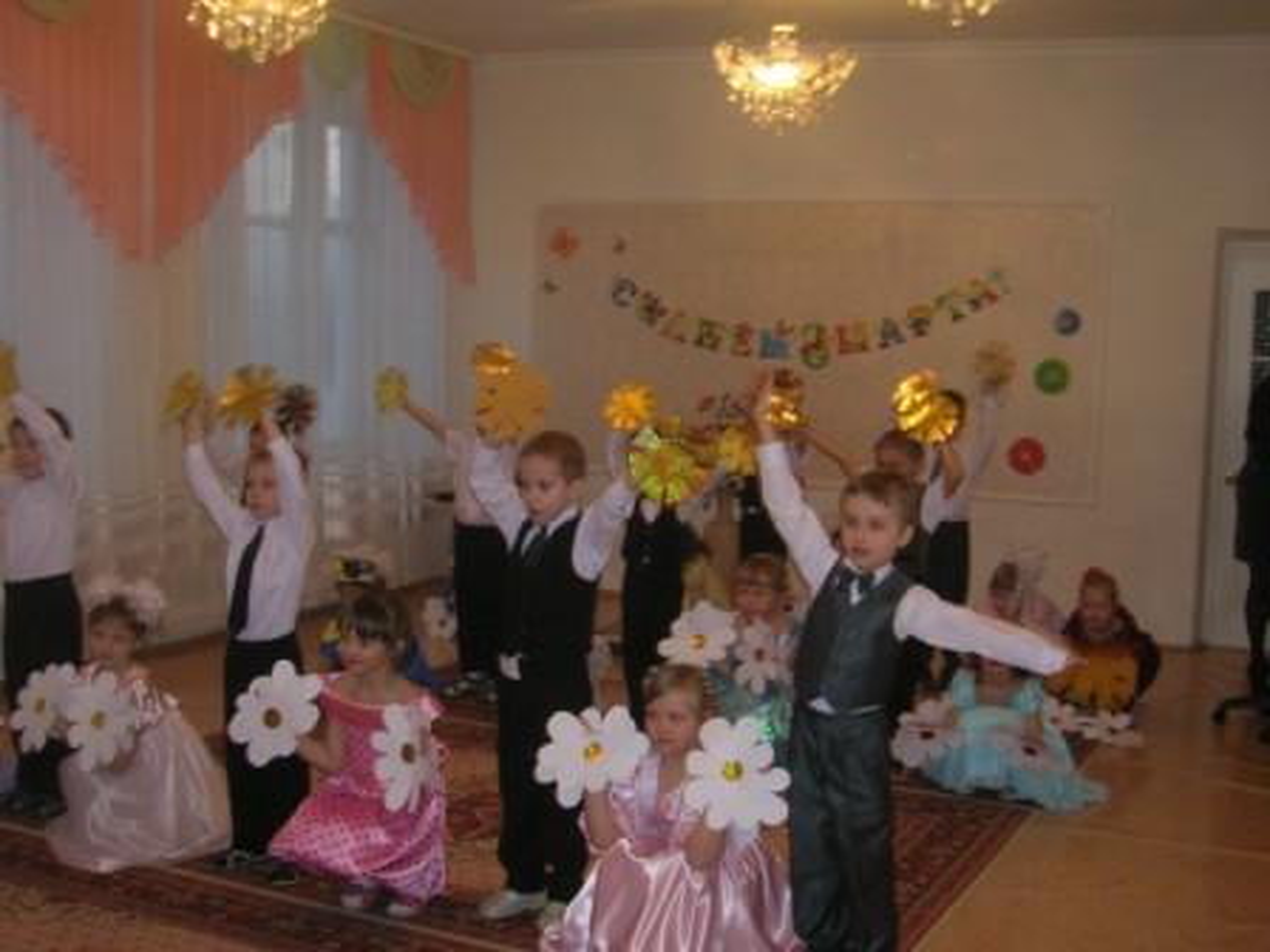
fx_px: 1541
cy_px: 476
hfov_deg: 44.8
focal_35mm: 42
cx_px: 635
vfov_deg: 34.3
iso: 109
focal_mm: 7
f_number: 3.1
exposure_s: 1/60.1
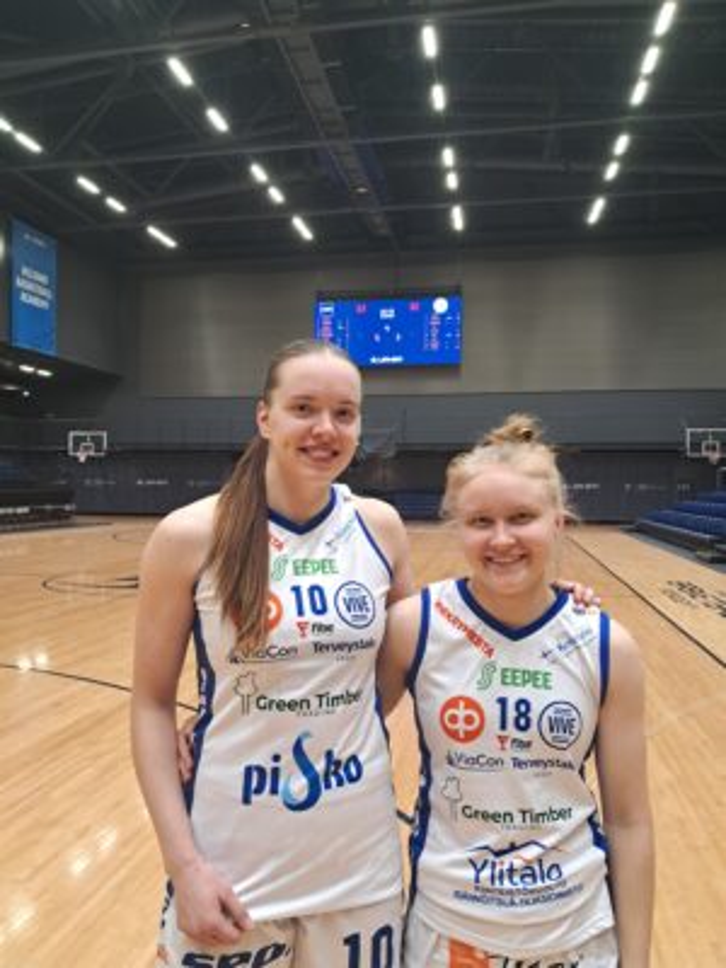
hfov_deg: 51.4
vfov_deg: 65.3
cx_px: 363
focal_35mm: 27
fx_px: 755
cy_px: 484
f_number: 1.8
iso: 200
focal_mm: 4
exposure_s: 1/50
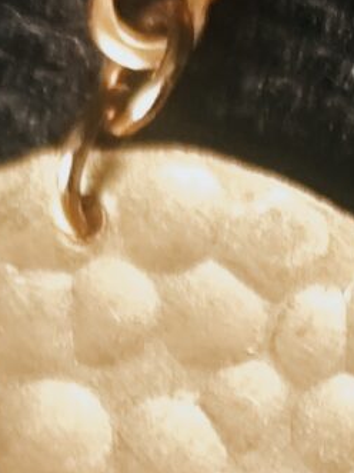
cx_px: 601
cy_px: 703
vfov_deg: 5.5
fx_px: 4857
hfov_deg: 4.1
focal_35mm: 356
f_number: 1.65
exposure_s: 1/25
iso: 320
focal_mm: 6.19
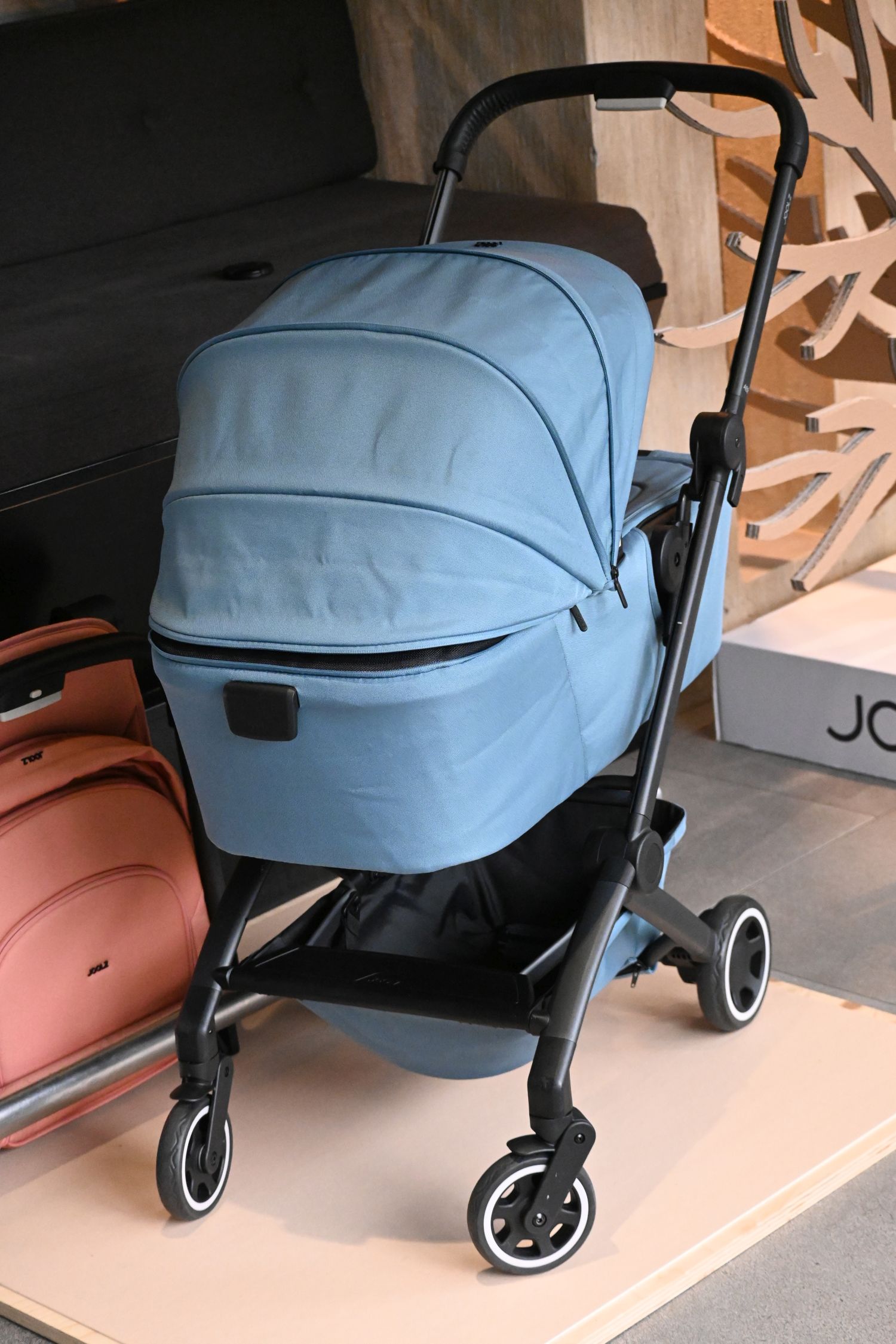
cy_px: 672
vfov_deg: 27.0
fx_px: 2800
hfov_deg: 18.2
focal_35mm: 75
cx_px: 448
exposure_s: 1/80
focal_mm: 50
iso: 6400
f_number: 4.5
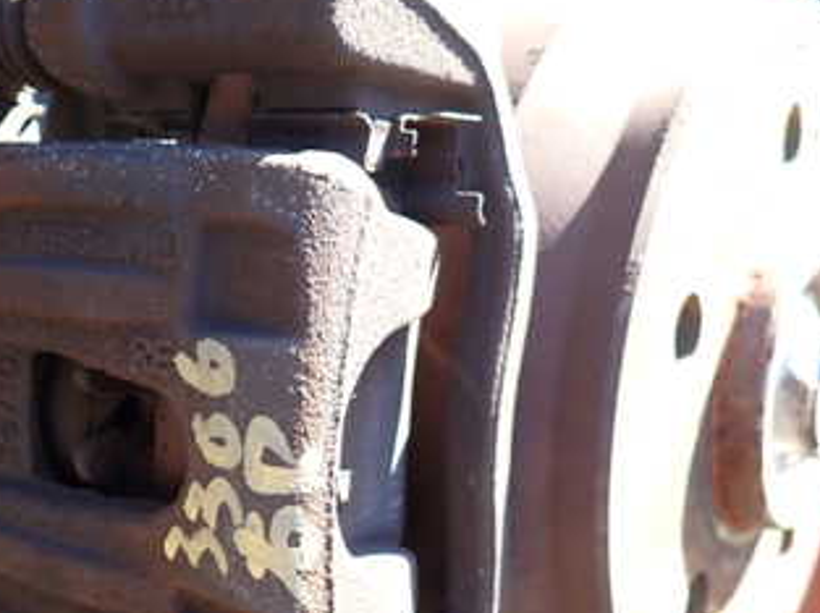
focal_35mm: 48
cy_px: 403
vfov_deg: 30.0
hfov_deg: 39.0
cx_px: 241
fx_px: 1136
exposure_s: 1/100
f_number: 2
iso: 100
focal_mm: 4.5
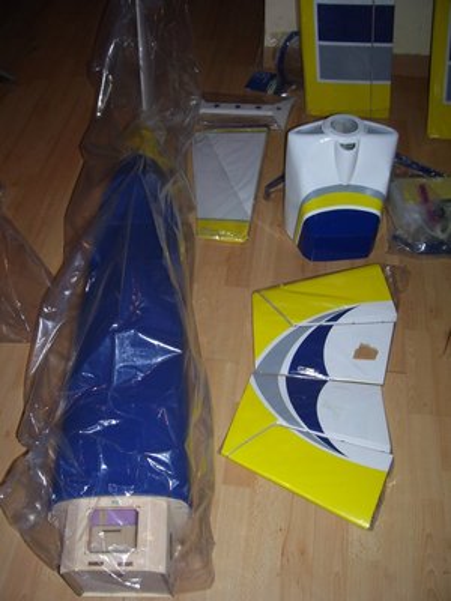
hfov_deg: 41.8
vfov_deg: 54.0
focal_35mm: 34
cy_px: 300
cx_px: 226
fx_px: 591
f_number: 2.7
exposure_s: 1/60
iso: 80
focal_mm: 5.6
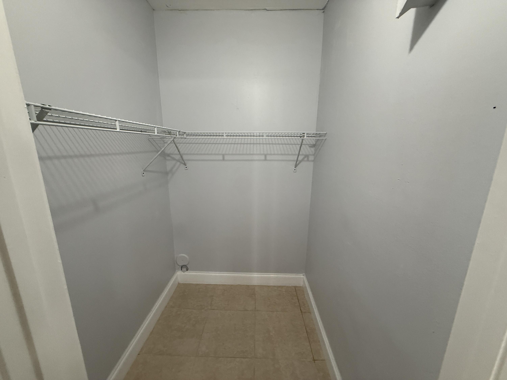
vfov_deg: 85.7
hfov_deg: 102.1
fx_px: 205
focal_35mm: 14
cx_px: 254
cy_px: 190
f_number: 2.2
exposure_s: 1/120
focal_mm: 2.22
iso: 320
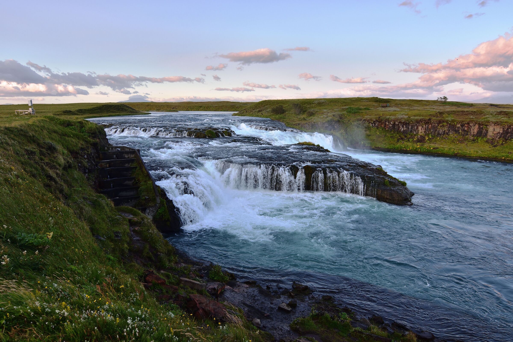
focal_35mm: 22
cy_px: 171
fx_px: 321
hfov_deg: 77.3
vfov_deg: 56.1
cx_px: 256
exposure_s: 1/125
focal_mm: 15
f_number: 6.3
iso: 100
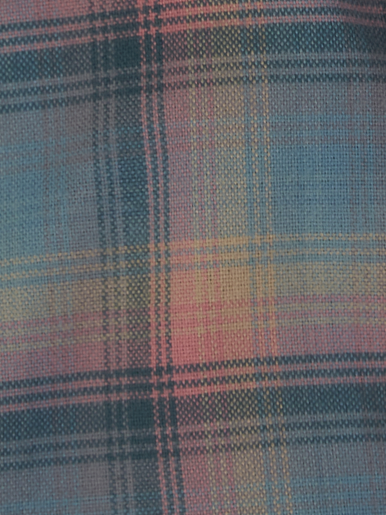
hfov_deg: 3.5
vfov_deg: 4.7
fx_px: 6216
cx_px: 465
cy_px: -376
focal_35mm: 418
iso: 320
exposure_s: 1/160
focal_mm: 75
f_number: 4
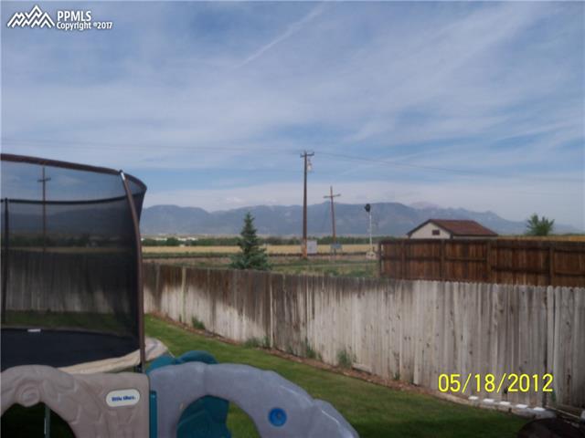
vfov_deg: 40.7
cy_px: 219
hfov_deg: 52.6
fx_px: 591
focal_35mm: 35
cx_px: 292
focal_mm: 6.2
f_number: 3.5
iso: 64
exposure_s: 1/1250
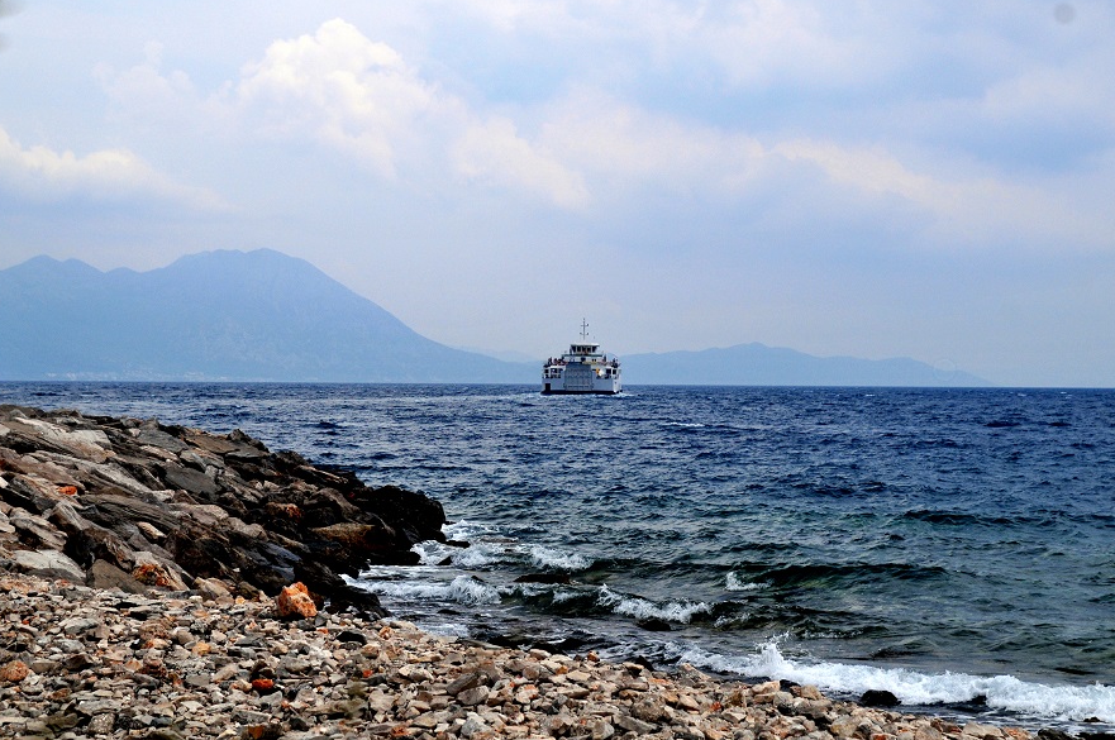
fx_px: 2629
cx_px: 593
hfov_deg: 23.9
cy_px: 375
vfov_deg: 16.0
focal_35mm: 85
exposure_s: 1/1600
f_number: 6.3
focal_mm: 50
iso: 250
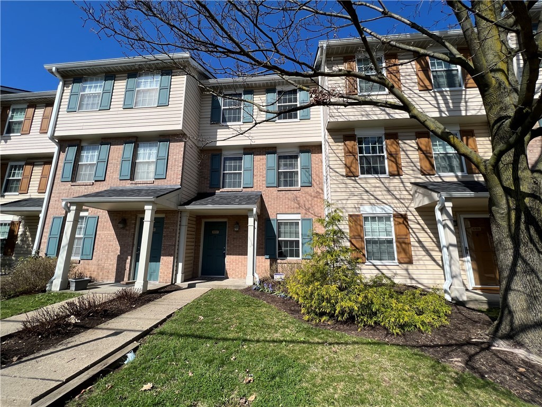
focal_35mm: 13
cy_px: 204
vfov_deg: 89.9
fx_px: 204
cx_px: 271
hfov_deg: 106.2
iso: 32
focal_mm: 1.57
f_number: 1.8
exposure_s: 1/2053
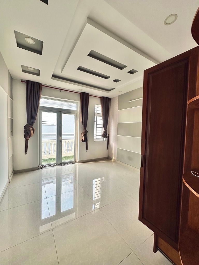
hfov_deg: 85.7
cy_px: 132
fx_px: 107
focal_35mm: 14
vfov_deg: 102.1
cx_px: 100
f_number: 2.2
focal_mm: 2.22
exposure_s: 1/99
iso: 40
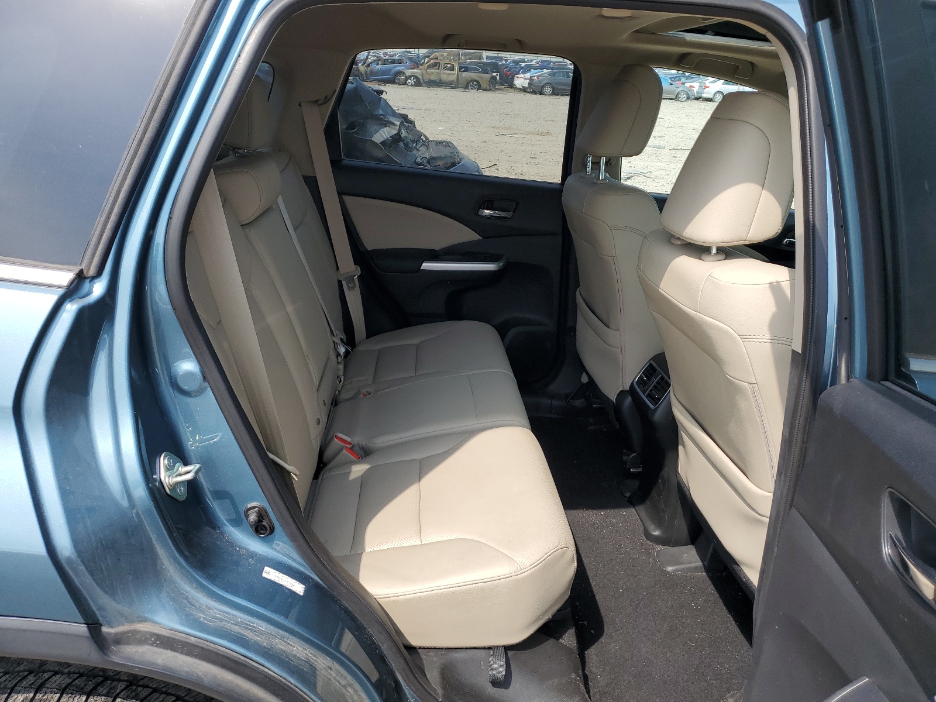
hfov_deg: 67.3
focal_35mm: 26
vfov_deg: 53.1
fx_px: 703
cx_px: 468
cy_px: 351
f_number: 1.5
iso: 50
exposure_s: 1/1429
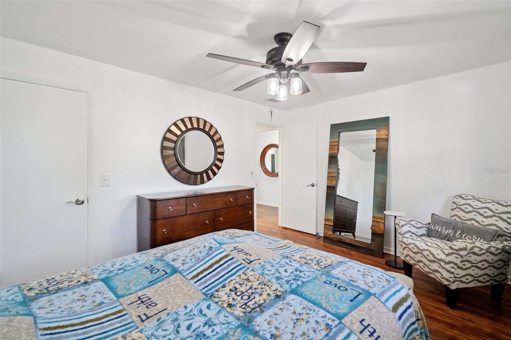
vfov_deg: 77.3
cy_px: 170
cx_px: 256
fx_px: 213
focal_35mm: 15
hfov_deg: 100.4
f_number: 8
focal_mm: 10
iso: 1250
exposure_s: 1/30
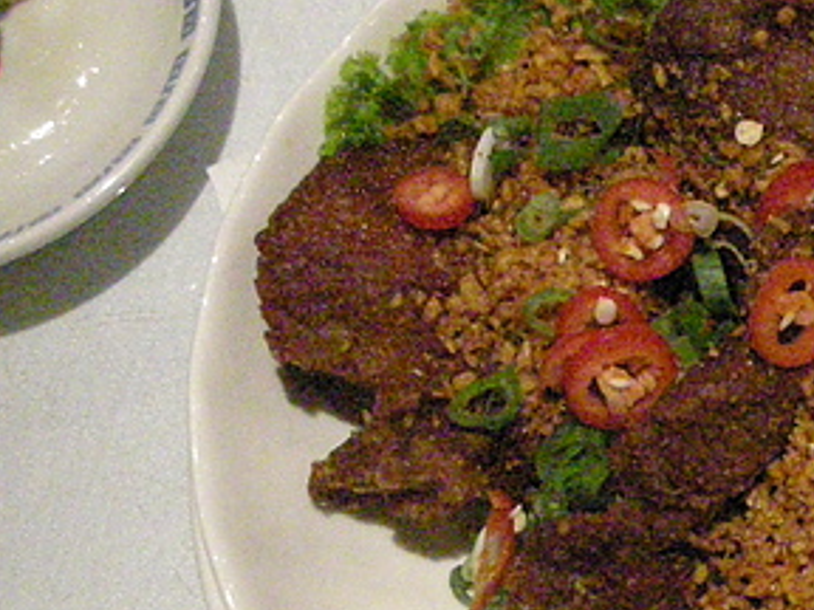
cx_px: 726
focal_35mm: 73
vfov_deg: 20.1
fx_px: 1717
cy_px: 359
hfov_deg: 25.9
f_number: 2.8
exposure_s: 1/66.7
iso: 1600
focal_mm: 5.8
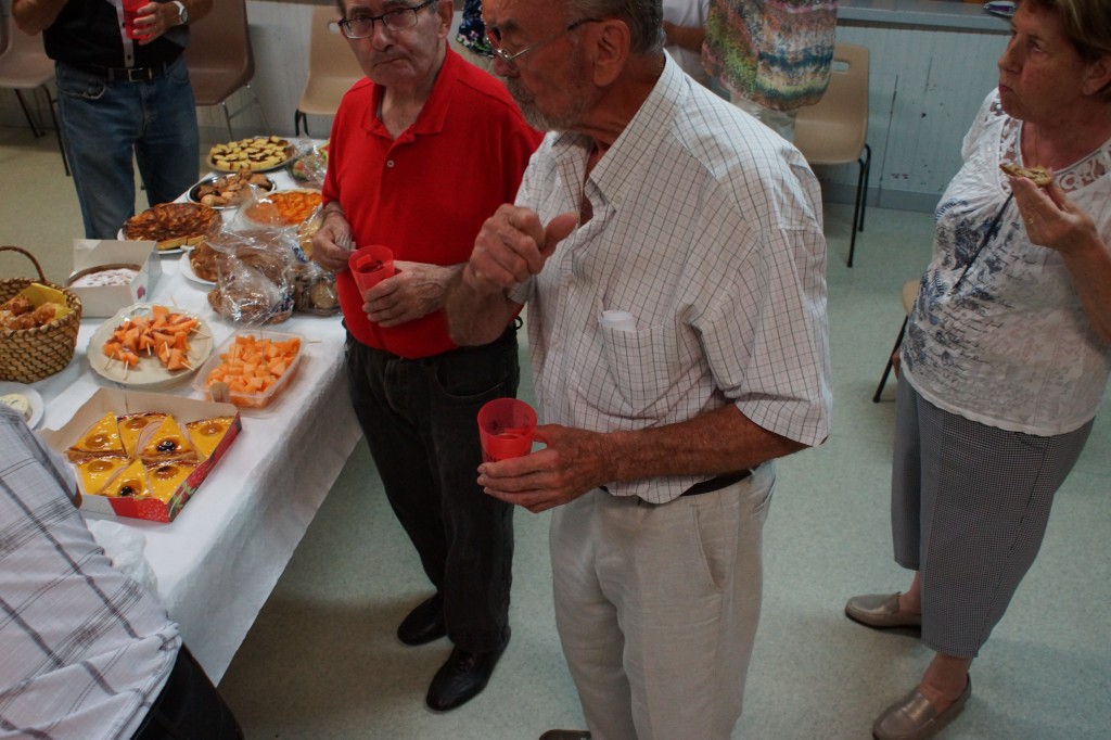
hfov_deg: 53.1
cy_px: 370
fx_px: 1111
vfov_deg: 36.8
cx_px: 556
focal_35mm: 36
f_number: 4.5
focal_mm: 24
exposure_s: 1/160
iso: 1250
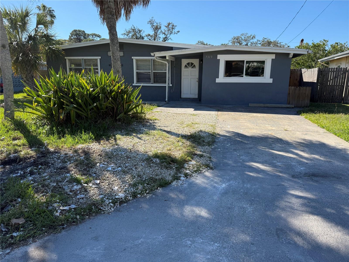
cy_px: 131
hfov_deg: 71.6
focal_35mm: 24
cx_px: 174
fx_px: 242
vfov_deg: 56.8
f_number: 1.78
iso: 100
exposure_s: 1/3145
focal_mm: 6.76
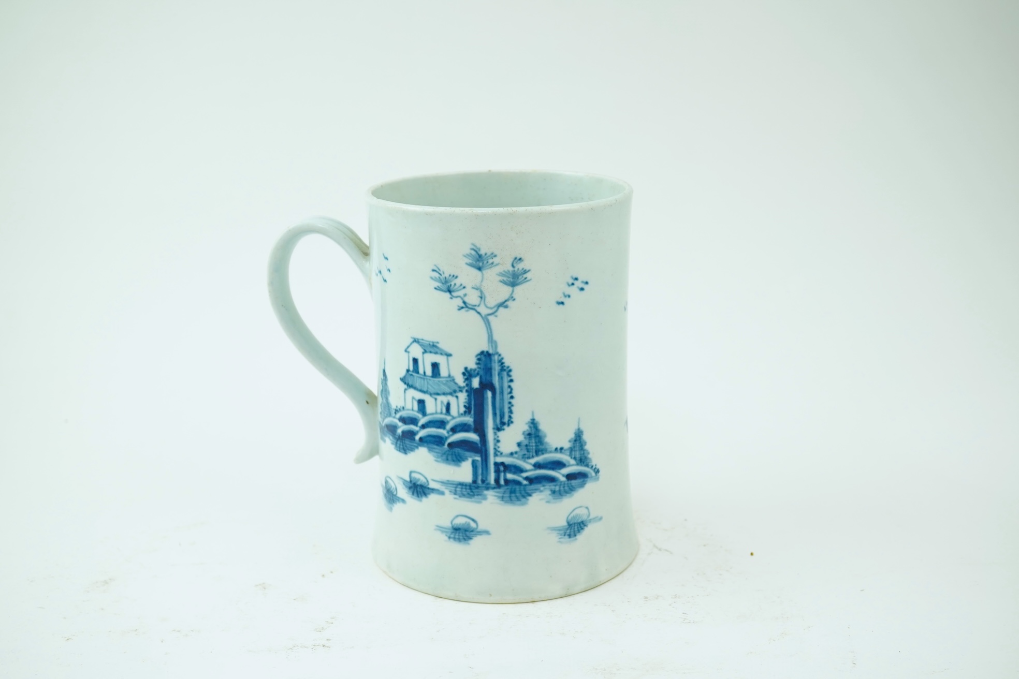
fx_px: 1274
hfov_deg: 43.6
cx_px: 510
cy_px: 340
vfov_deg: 29.9
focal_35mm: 45
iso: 640
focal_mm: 30
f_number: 9
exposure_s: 1/60
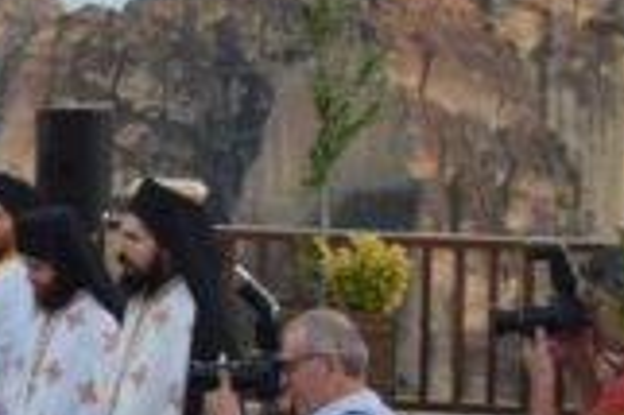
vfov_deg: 10.7
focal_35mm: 126
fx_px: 2182
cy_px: -23
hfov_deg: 14.5
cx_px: -465
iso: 400
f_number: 6.3
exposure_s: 1/160
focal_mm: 18
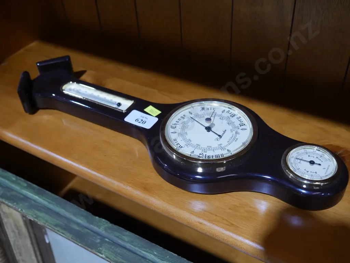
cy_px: 132
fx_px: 384
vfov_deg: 37.8
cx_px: 175
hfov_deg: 49.0
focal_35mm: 38
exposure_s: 1/60
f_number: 4.1
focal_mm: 19
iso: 400
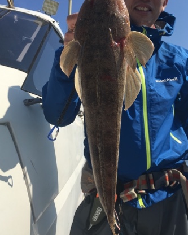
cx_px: 92
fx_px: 236
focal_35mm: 34
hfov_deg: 43.4
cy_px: 99
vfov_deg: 52.6
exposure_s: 1/2024
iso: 25
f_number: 2.2
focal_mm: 4.15
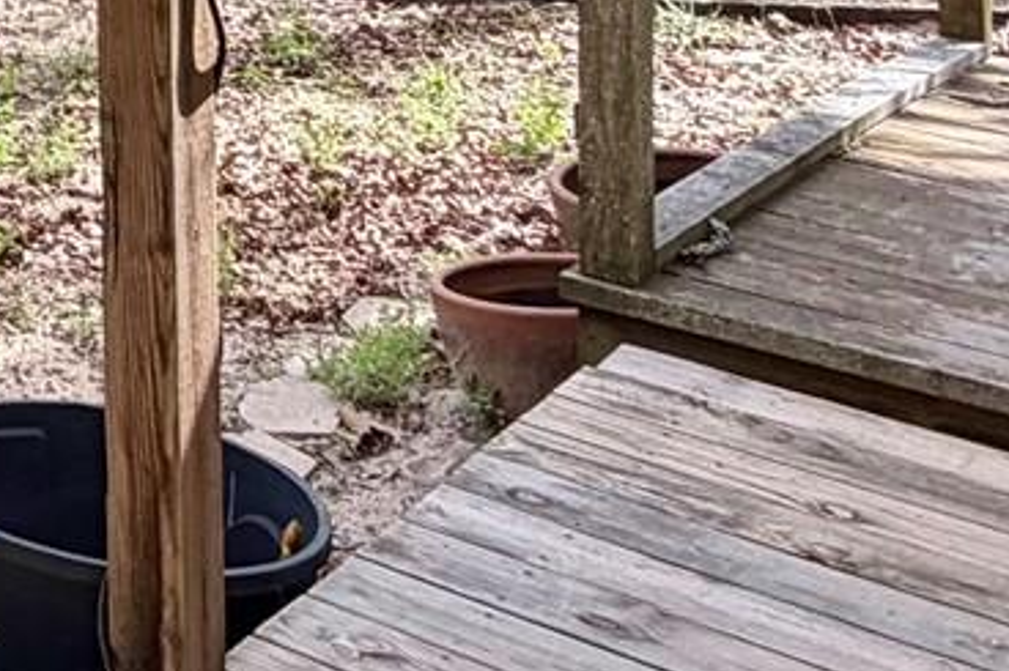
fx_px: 2269
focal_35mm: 81
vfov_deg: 14.3
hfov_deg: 20.2
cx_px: -653
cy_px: -624
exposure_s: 1/502
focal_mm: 2.22
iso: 64
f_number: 2.2
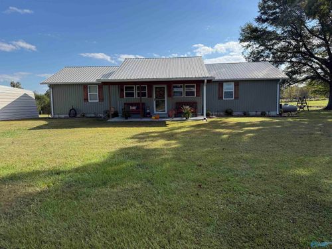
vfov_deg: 56.8
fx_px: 230
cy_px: 124
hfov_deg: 71.6
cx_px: 166
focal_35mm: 24
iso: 100
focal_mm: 6.76
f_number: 1.78
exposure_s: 1/4673
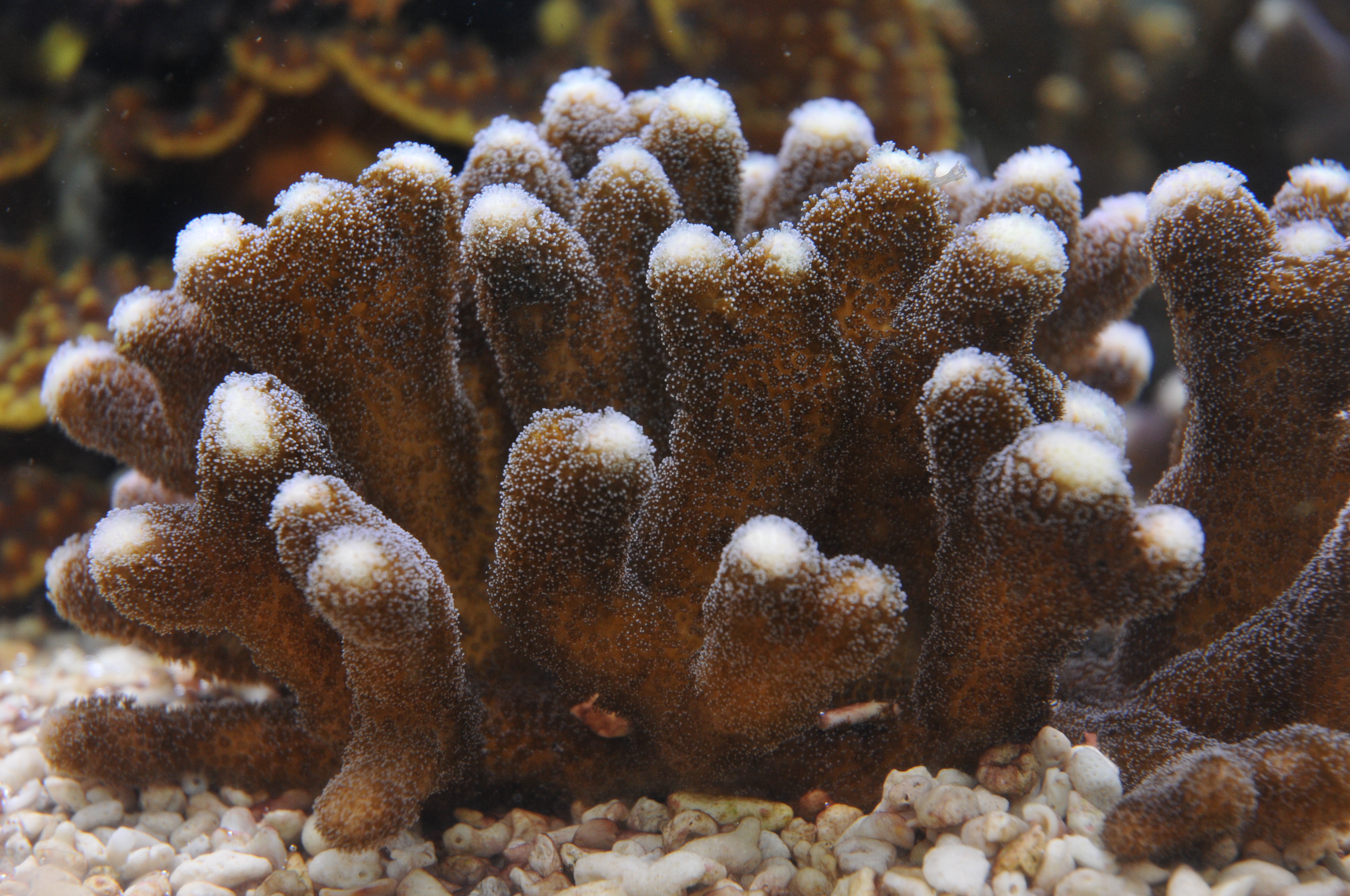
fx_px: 3483
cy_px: 448
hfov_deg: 21.9
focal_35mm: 93
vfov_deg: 14.7
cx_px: 675
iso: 640
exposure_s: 1/160
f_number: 6.3
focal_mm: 62
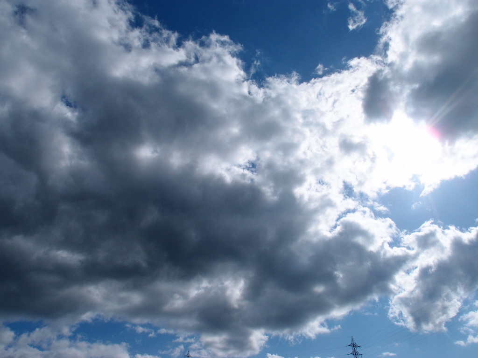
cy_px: 179
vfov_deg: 49.7
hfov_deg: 63.4
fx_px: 387
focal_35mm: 28
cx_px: 239
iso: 100
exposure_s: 1/1250
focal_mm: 6
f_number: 8
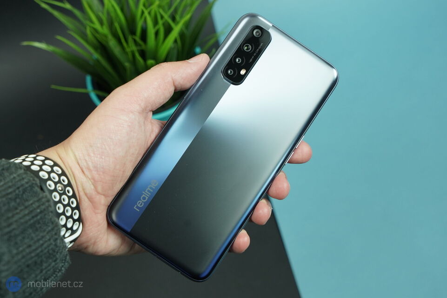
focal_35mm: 51
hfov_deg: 38.9
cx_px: 224
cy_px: 149
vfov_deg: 26.5
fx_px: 633
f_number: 6.3
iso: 1250
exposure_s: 1/160
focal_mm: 51
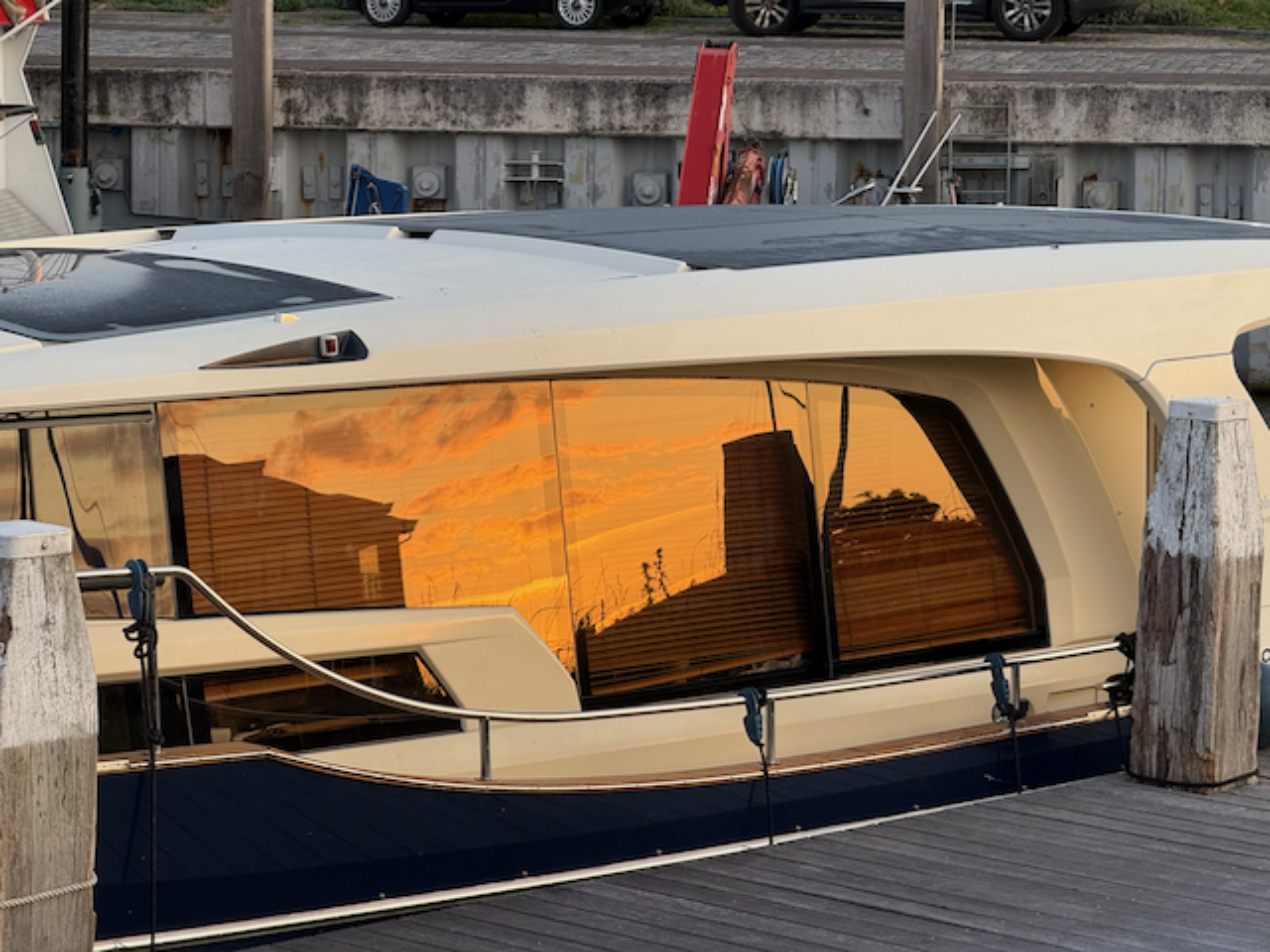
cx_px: 635
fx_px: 4403
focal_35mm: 120
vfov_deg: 12.3
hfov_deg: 16.4
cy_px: 476
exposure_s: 1/99
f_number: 2.8
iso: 50
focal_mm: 15.66
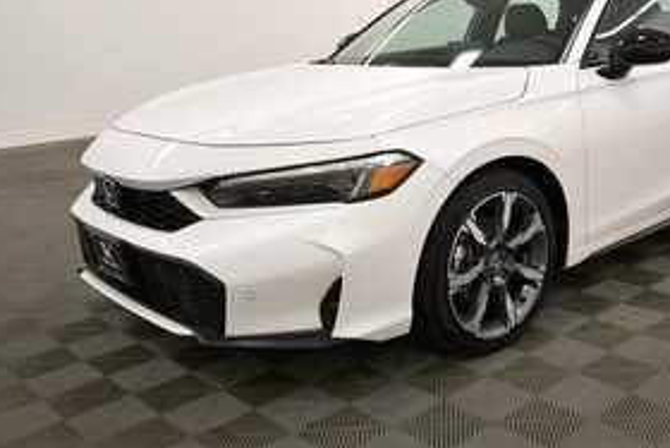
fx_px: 745
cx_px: 467
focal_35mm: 40
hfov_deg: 47.3
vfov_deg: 33.2
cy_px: 162
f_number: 5.6
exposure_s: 1/250
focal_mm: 19
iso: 800
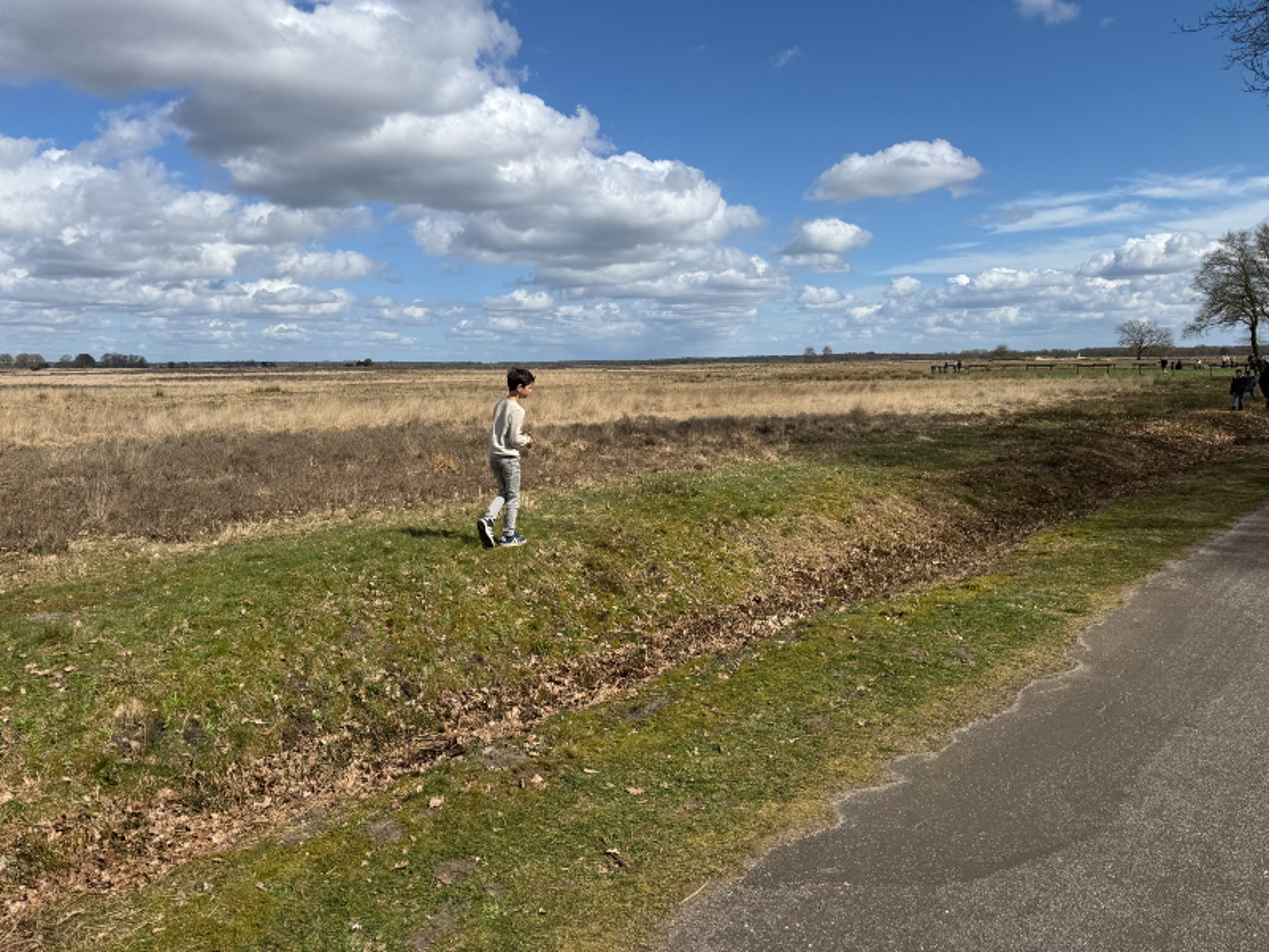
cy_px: 476
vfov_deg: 56.8
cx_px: 634
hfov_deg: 71.6
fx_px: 880
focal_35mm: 24
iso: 80
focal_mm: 6.76
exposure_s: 1/8130
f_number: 1.78
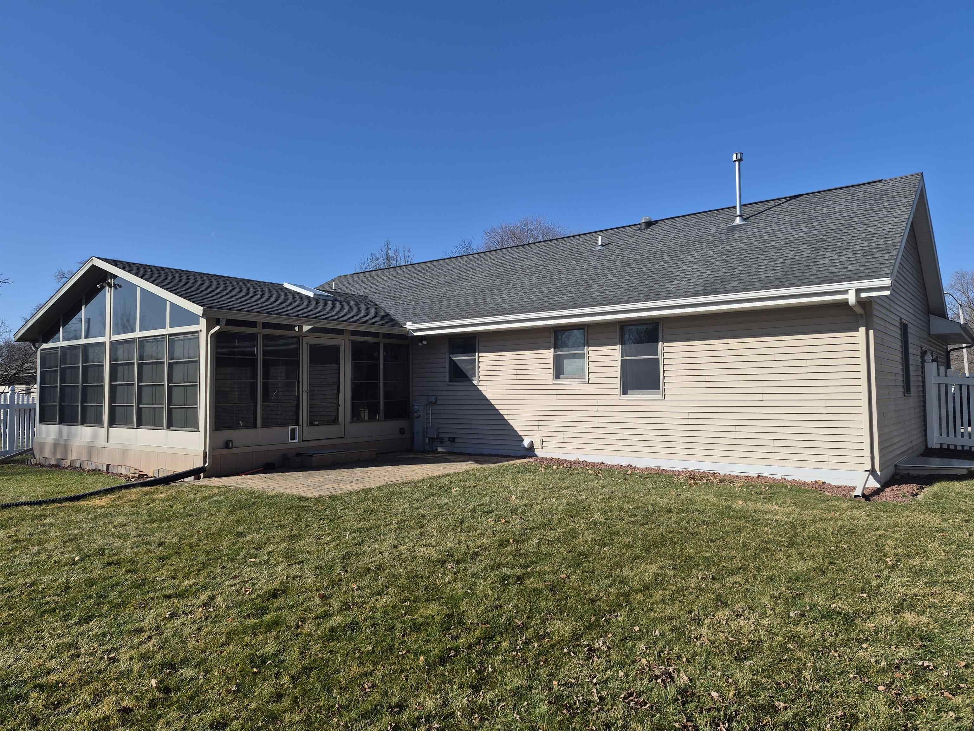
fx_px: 647
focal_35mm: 23
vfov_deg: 58.9
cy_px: 366
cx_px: 487
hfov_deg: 73.9
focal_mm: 5.4
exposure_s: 1/5712
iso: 80
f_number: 1.8
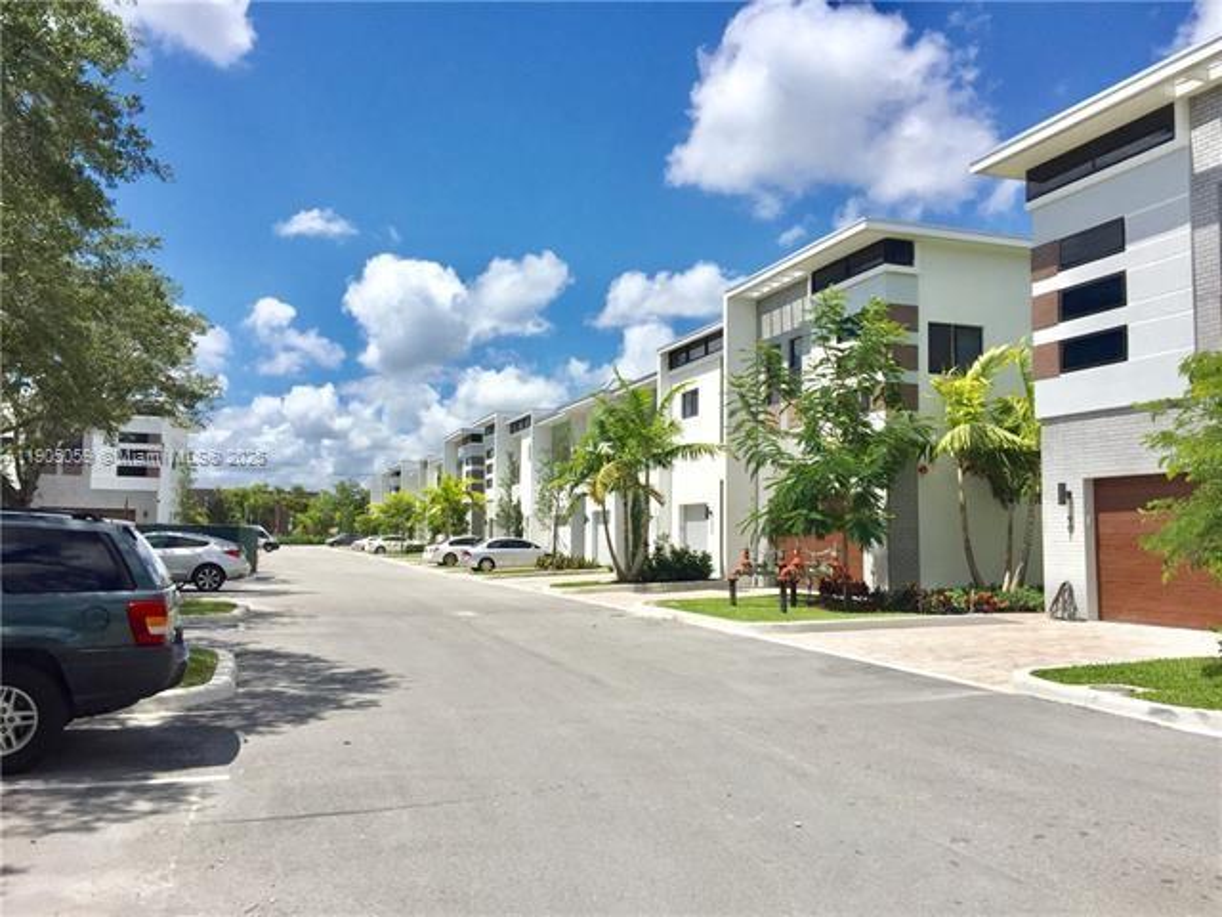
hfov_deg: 61.7
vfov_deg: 48.2
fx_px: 1024
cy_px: 458
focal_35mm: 29
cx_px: 611
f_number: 2.2
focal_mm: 4.15
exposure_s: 1/3968
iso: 32
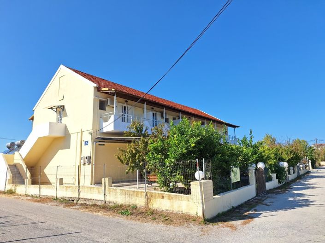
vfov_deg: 58.8
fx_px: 216
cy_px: 122
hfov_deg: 74.0
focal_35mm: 23
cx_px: 162
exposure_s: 1/3040
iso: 40
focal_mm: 5.54
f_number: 1.8
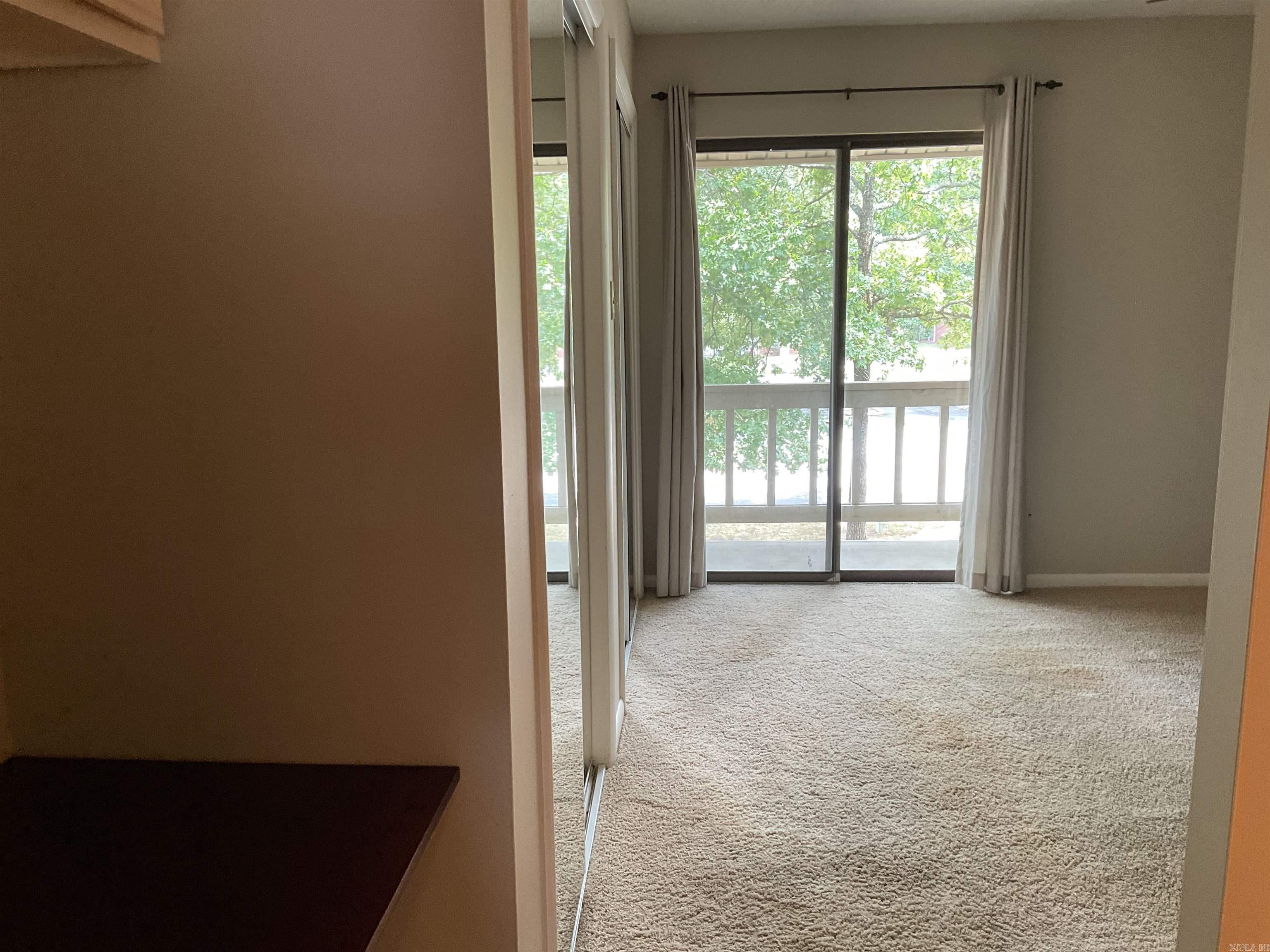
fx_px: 1064
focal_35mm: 29
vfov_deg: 48.2
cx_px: 635
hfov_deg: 61.7
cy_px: 476
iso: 100
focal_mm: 3
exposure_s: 1/60
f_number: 1.8
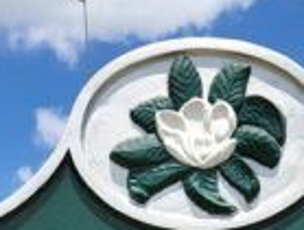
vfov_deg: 12.8
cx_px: 173
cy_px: 484
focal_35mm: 99
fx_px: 872
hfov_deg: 19.8
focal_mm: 5.4
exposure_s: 1/1414
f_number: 1.8
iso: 20
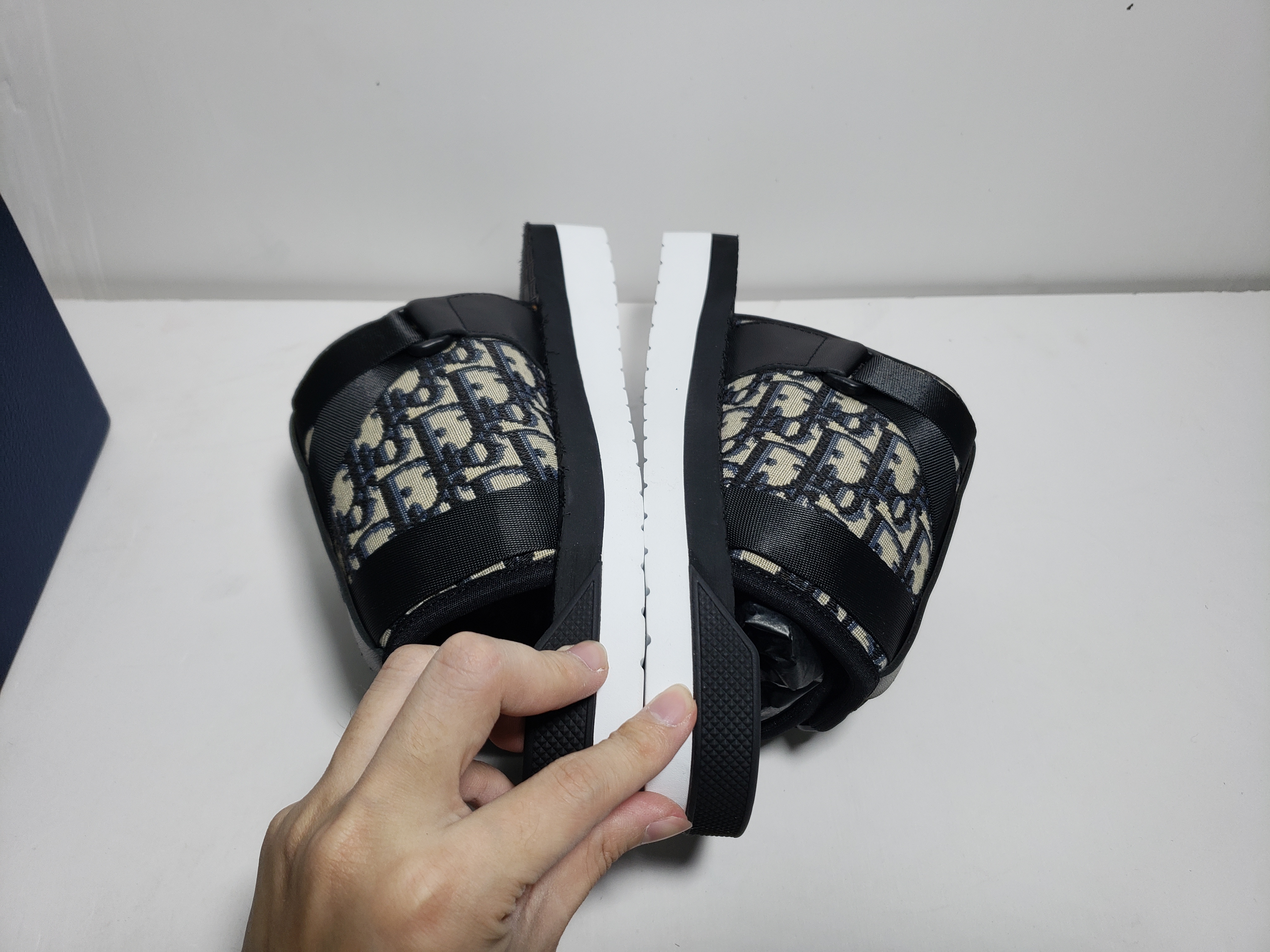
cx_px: 635
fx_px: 954
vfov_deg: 53.1
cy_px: 476
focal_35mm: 26
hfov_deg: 67.3
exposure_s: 1/465
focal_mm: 4.3
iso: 50
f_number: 1.5
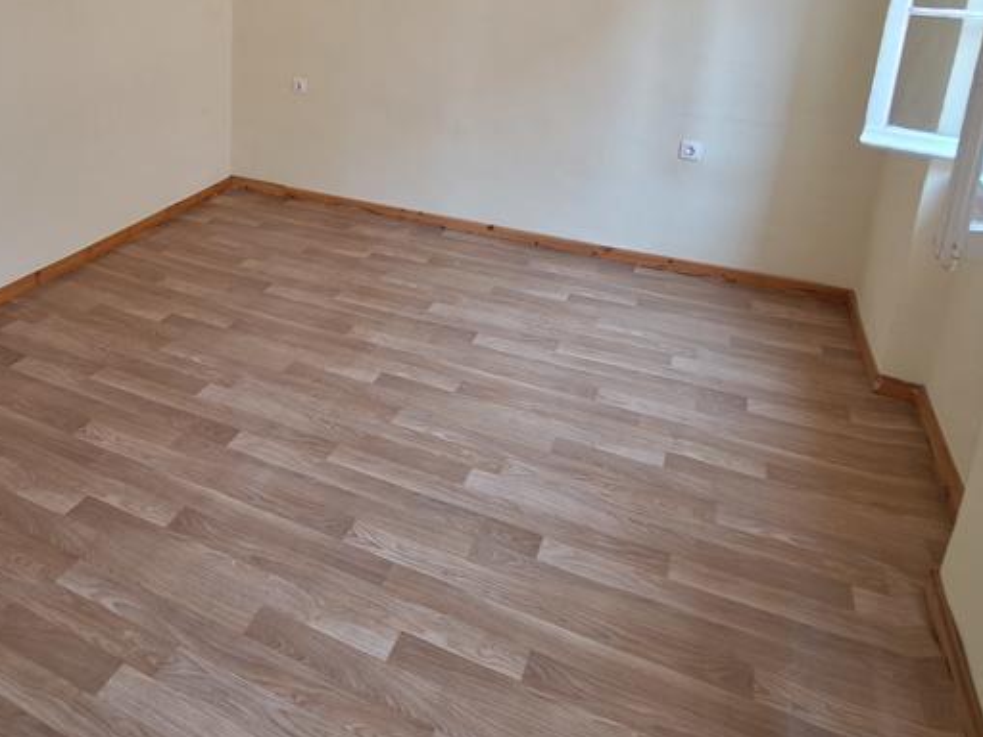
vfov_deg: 48.6
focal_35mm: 26
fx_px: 738
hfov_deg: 66.1
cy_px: 104
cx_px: 355
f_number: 2.2
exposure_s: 1/40
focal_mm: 1.74
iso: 80
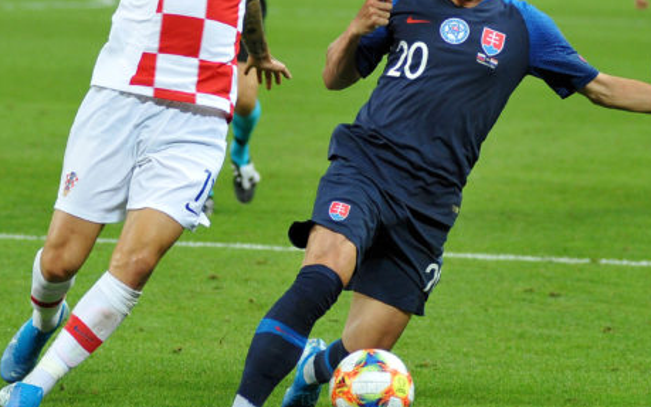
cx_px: 350
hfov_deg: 11.0
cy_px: 122
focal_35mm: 191
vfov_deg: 6.9
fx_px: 3389
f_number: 3.2
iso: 1600
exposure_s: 1/1000
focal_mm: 112
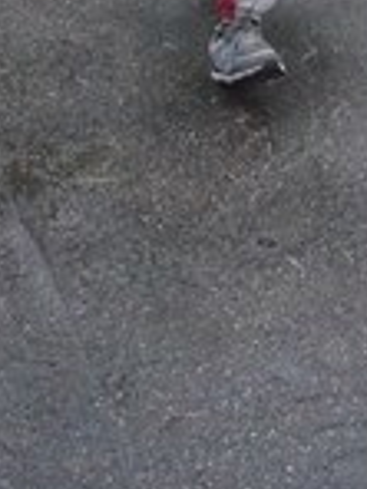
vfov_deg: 15.6
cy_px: -159
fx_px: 1696
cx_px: 258
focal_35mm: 120
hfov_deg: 12.3
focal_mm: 5.8
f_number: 2.8
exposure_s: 1/160
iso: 400
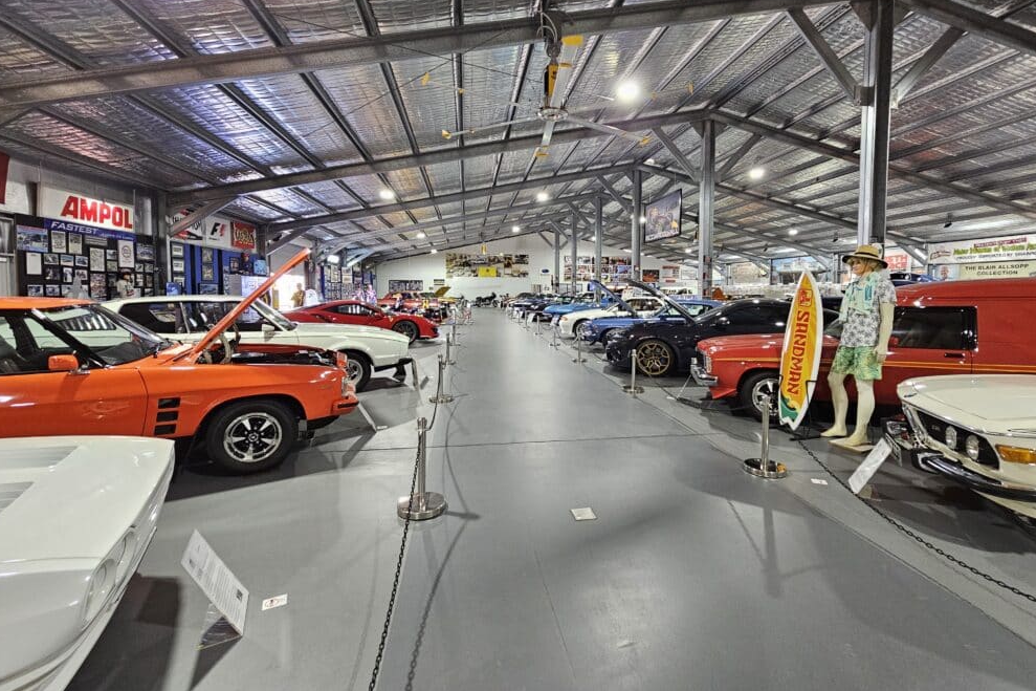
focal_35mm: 14
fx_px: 403
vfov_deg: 80.9
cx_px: 526
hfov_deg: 104.3
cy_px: 307
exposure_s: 1/50
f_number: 2.2
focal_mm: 2.2
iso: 400
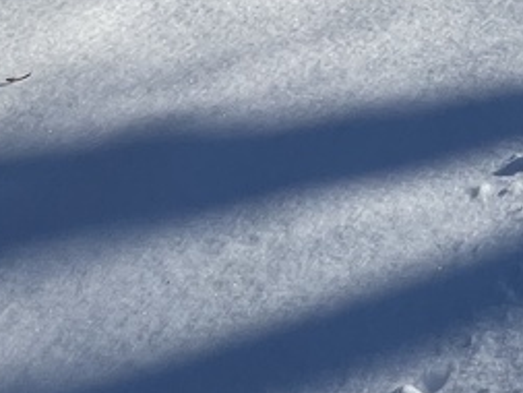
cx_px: 994
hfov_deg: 18.8
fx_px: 1119
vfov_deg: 15.0
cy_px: -453
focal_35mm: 74
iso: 32
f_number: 1.8
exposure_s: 1/3311
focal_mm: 1.57
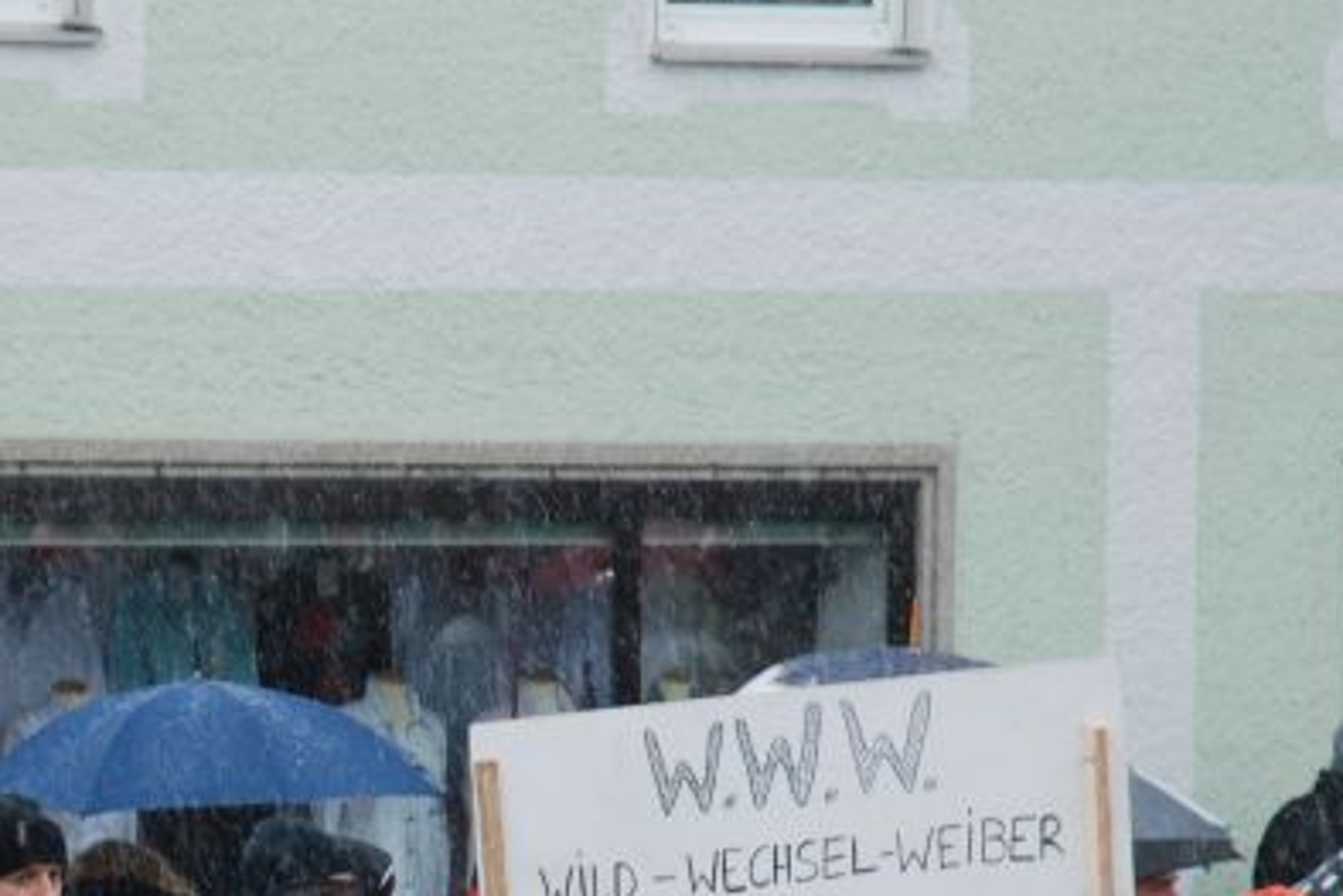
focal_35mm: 259
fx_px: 9666
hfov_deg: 7.9
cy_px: 806
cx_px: 320
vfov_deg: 5.3
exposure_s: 1/60
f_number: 8
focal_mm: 85
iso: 250
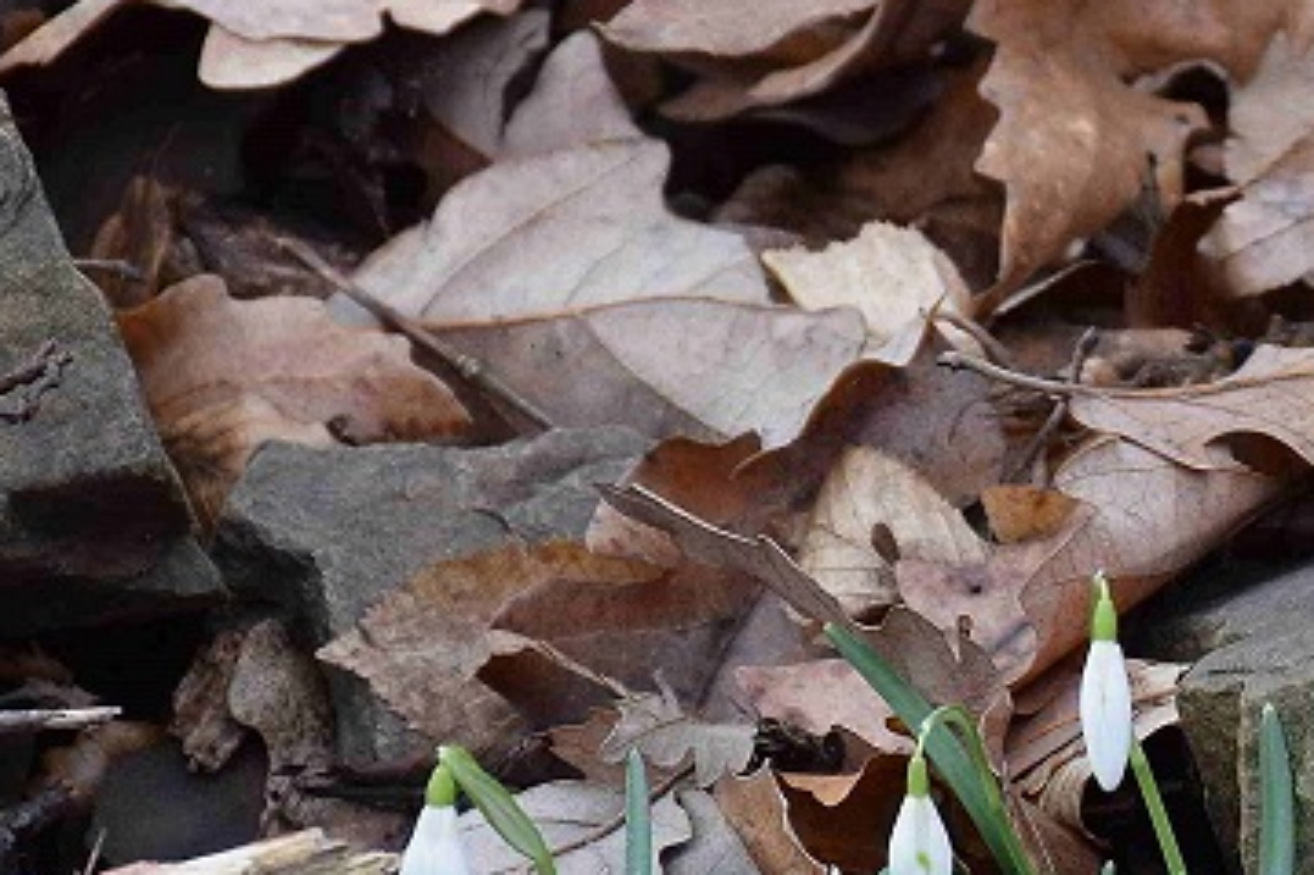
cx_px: 1501
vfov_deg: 1.9
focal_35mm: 712
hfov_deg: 2.9
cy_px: 421
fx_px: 25975
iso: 400
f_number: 6.3
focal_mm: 116
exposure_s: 1/160
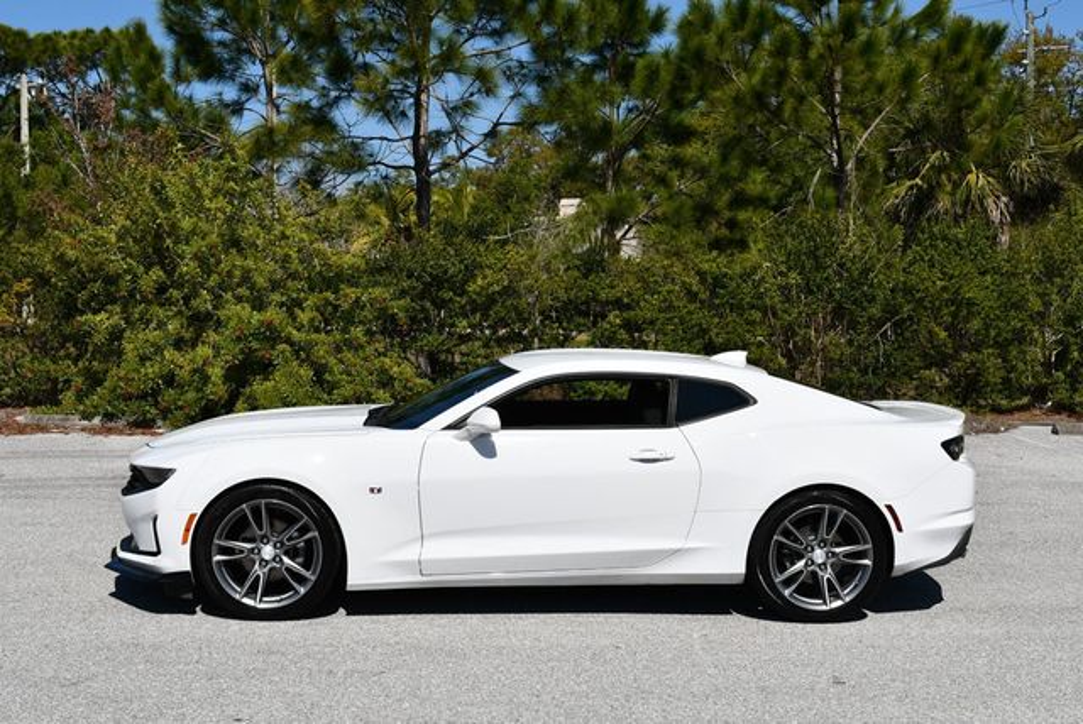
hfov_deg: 38.2
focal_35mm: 52
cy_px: 362
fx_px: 1566
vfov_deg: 26.0
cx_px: 542
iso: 100
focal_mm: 26
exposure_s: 1/320
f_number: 9
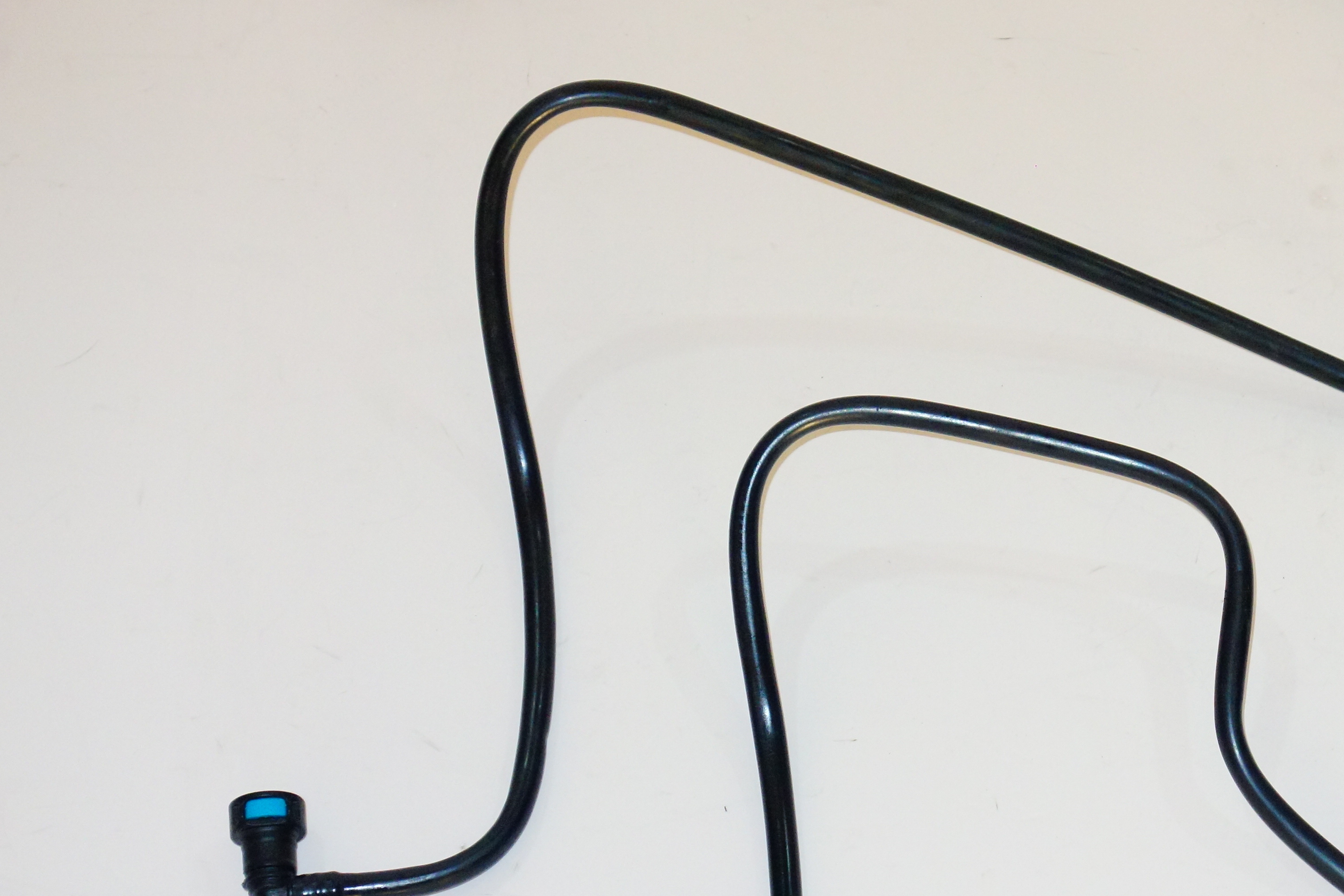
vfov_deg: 14.2
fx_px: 3584
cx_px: 1024
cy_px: 502
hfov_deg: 21.0
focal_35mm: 96
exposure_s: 1/100
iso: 800
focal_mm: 19.75
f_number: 4
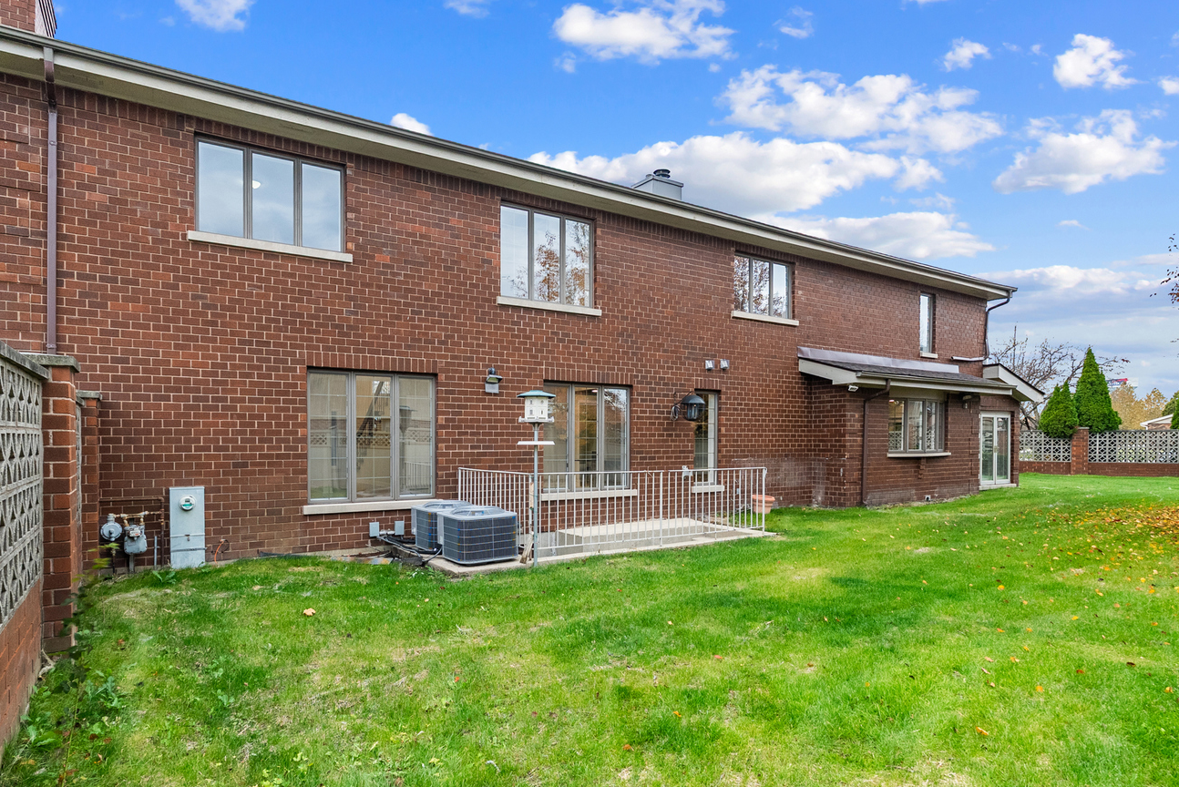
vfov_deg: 61.7
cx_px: 545
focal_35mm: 20
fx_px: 655
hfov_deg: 83.8
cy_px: 446
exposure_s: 1/15
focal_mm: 16
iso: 640
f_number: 8
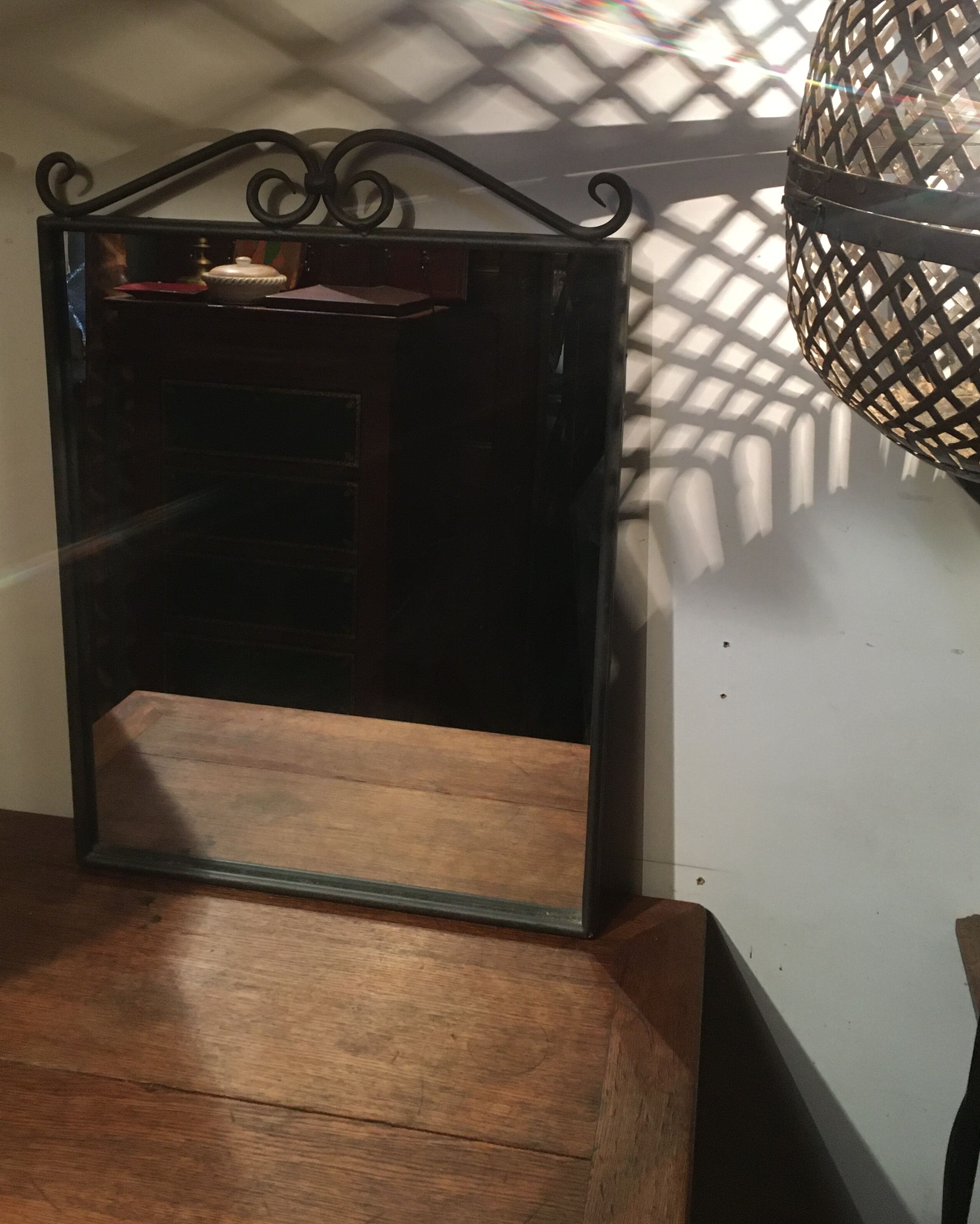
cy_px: 454
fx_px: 1305
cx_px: 469
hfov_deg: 41.1
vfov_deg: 49.8
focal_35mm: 36
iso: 200
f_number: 2.2
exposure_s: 1/25
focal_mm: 4.15
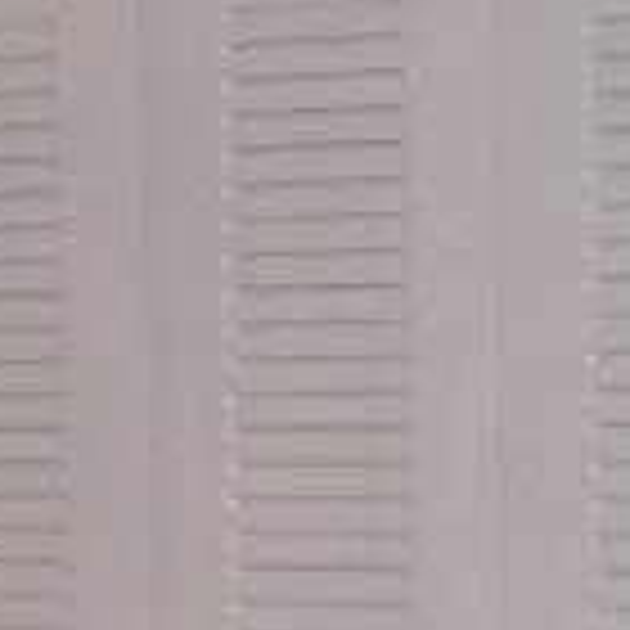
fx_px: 4798
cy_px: 932
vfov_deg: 7.4
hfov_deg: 7.0
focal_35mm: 233
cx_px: -1040
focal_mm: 6
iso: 100
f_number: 3.3
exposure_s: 1/60
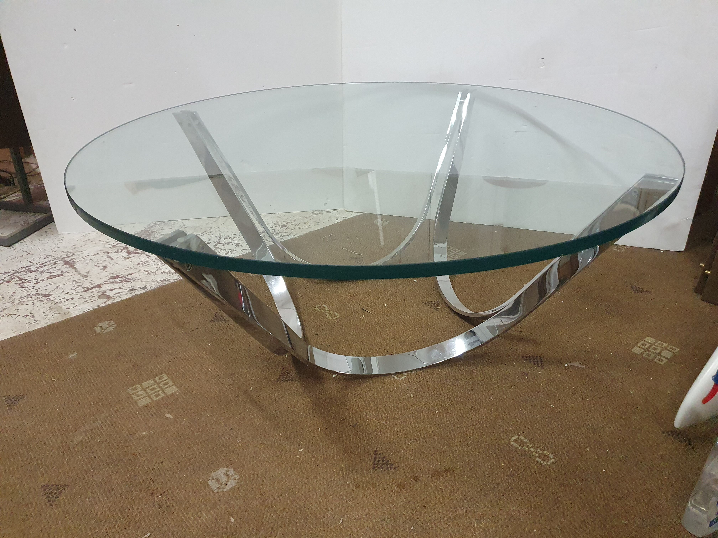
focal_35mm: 26
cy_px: 269
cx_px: 359
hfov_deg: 67.3
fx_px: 539
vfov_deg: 53.1
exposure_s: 1/50
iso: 500
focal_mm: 4.32
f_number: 1.5
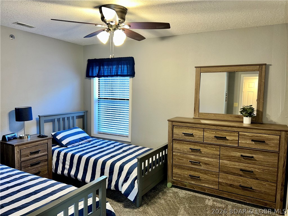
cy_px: 108
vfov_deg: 53.1
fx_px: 216
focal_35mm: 26
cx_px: 144
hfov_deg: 67.3
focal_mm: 5.7
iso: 50
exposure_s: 1/24
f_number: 1.5
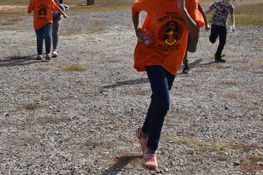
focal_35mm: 75
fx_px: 548
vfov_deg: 18.1
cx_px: 201
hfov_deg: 26.6
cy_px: 53
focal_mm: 24
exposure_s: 1/500
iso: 100
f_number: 7.1
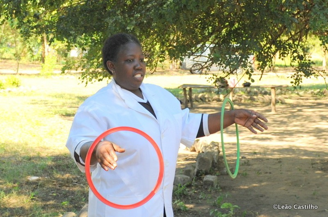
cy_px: 108
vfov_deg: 44.8
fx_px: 264
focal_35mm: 29
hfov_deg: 63.7
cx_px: 164
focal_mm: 29
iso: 800
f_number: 5
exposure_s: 1/800
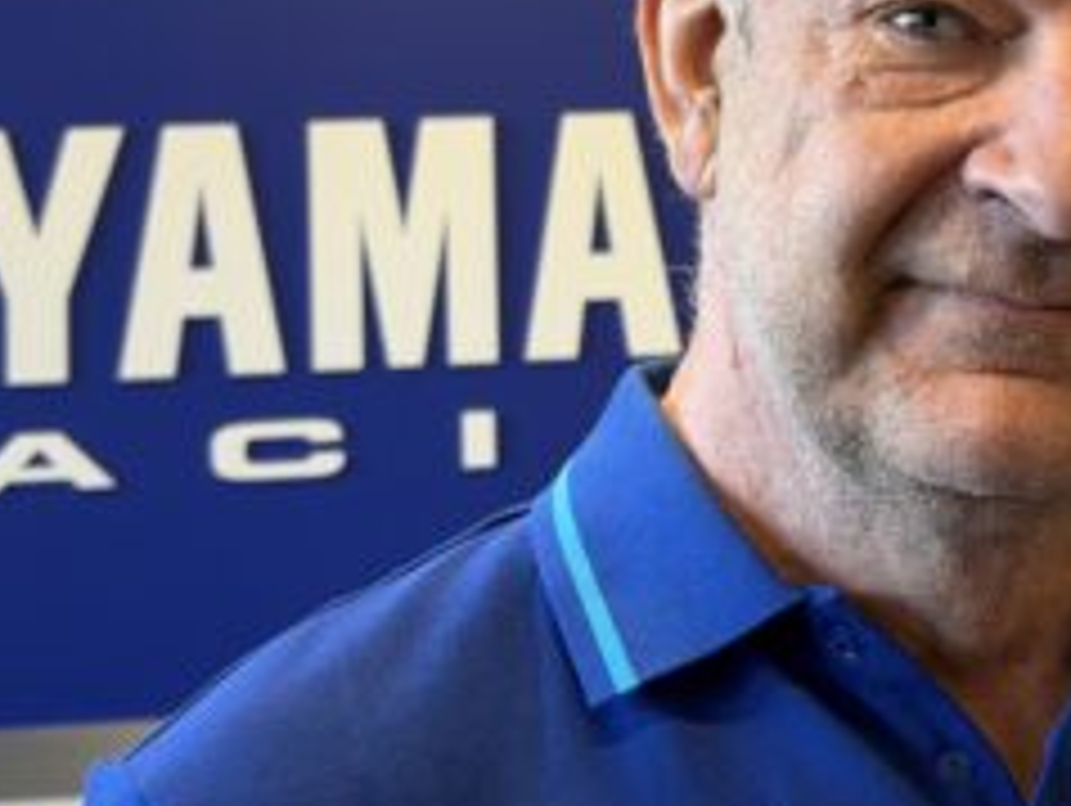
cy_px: 77
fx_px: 2911
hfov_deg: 20.4
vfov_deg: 15.6
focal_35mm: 94
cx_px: 979
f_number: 1.78
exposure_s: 1/50
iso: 64
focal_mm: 6.76
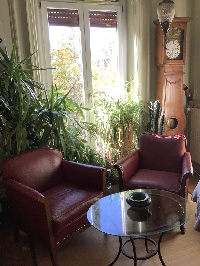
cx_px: 100
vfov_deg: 58.4
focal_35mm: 31
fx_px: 239
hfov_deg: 45.4
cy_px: 133
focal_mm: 3.3
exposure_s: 1/120
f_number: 2.4
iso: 80
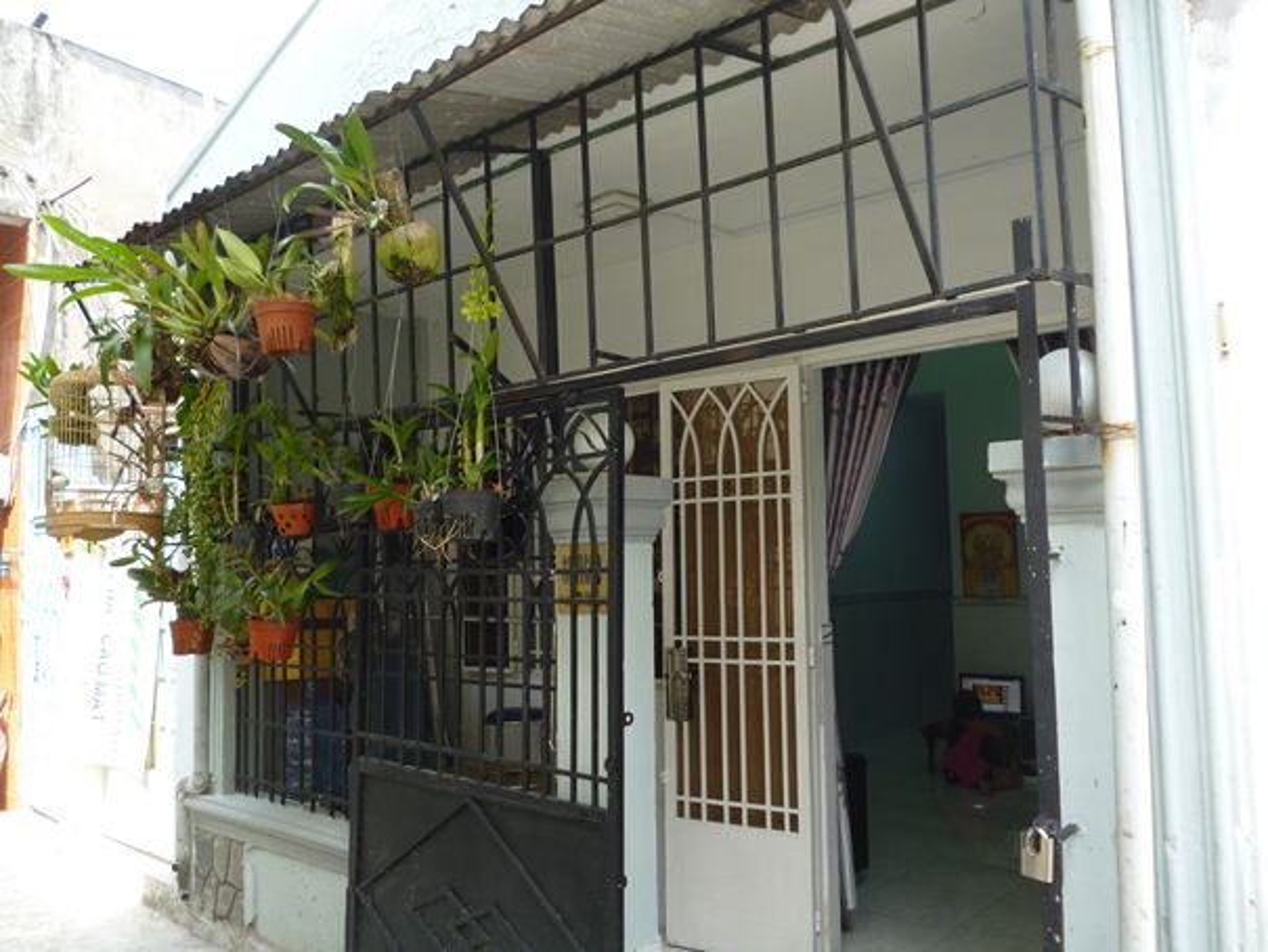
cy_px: 476
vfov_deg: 49.8
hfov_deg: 63.4
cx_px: 634
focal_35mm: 28
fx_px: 1026
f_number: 3.1
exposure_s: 1/100
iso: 100
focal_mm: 5
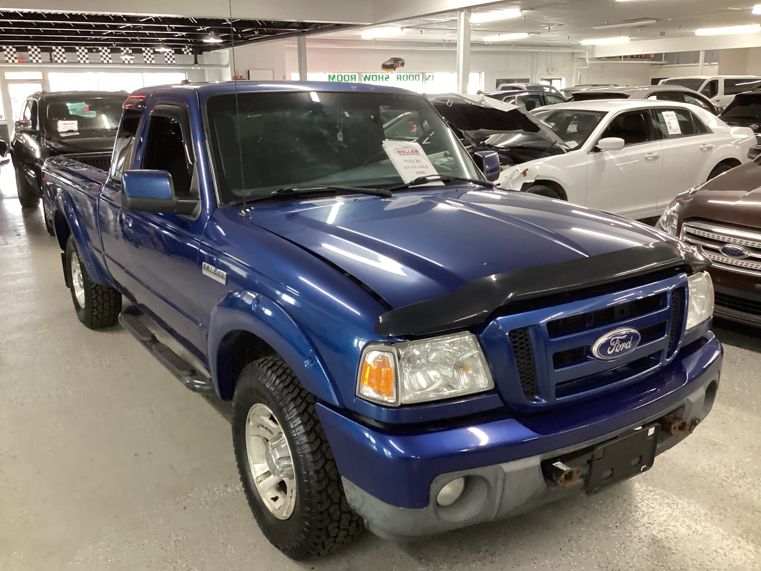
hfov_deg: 58.4
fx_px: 682
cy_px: 286
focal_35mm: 31
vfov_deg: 45.4
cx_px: 380
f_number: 2.4
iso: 320
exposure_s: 1/60
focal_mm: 3.3
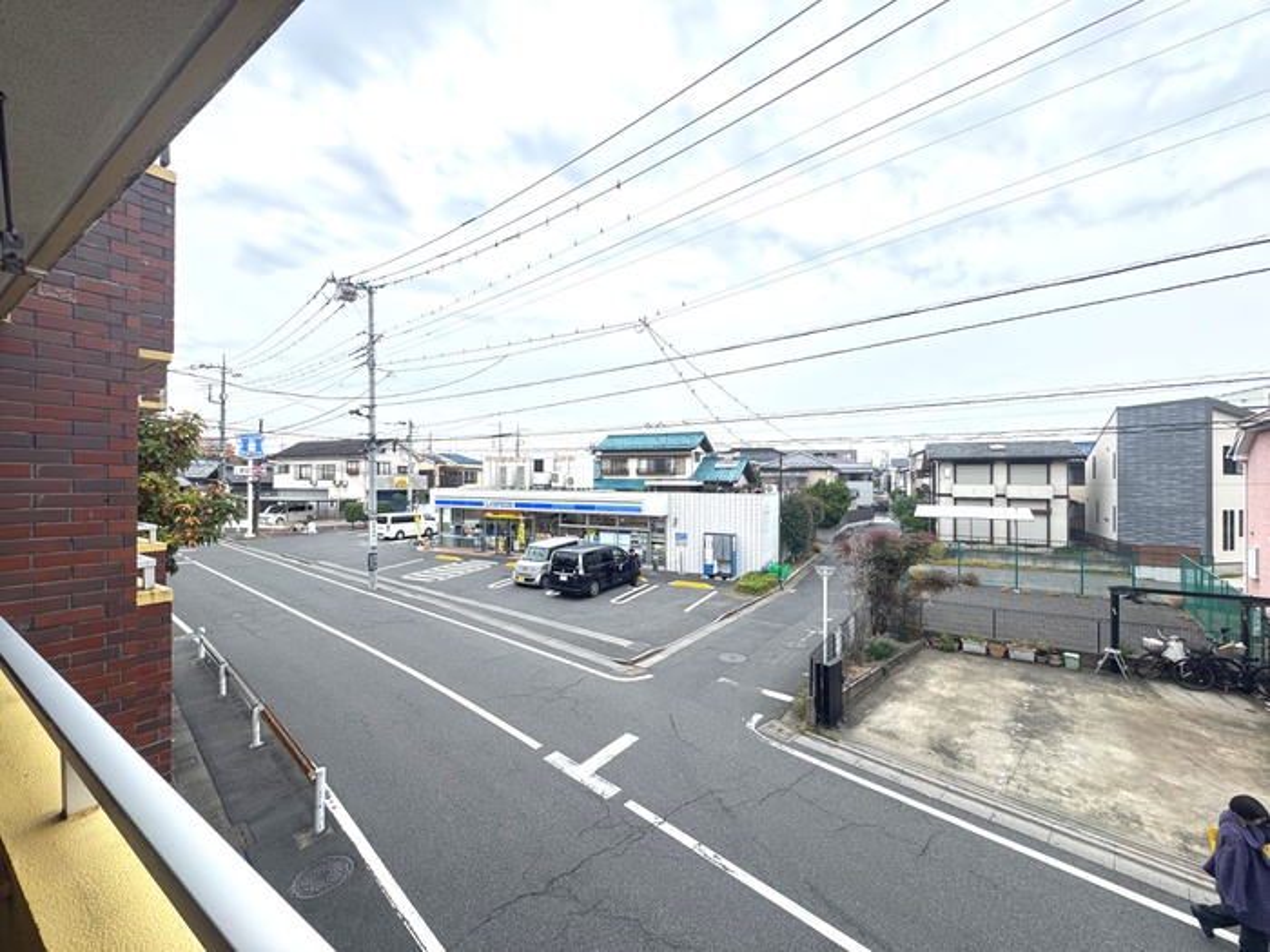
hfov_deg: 102.1
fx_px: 514
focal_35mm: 14
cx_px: 635
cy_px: 476
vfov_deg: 85.7
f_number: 2.2
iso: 40
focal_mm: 2.22
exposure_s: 1/173
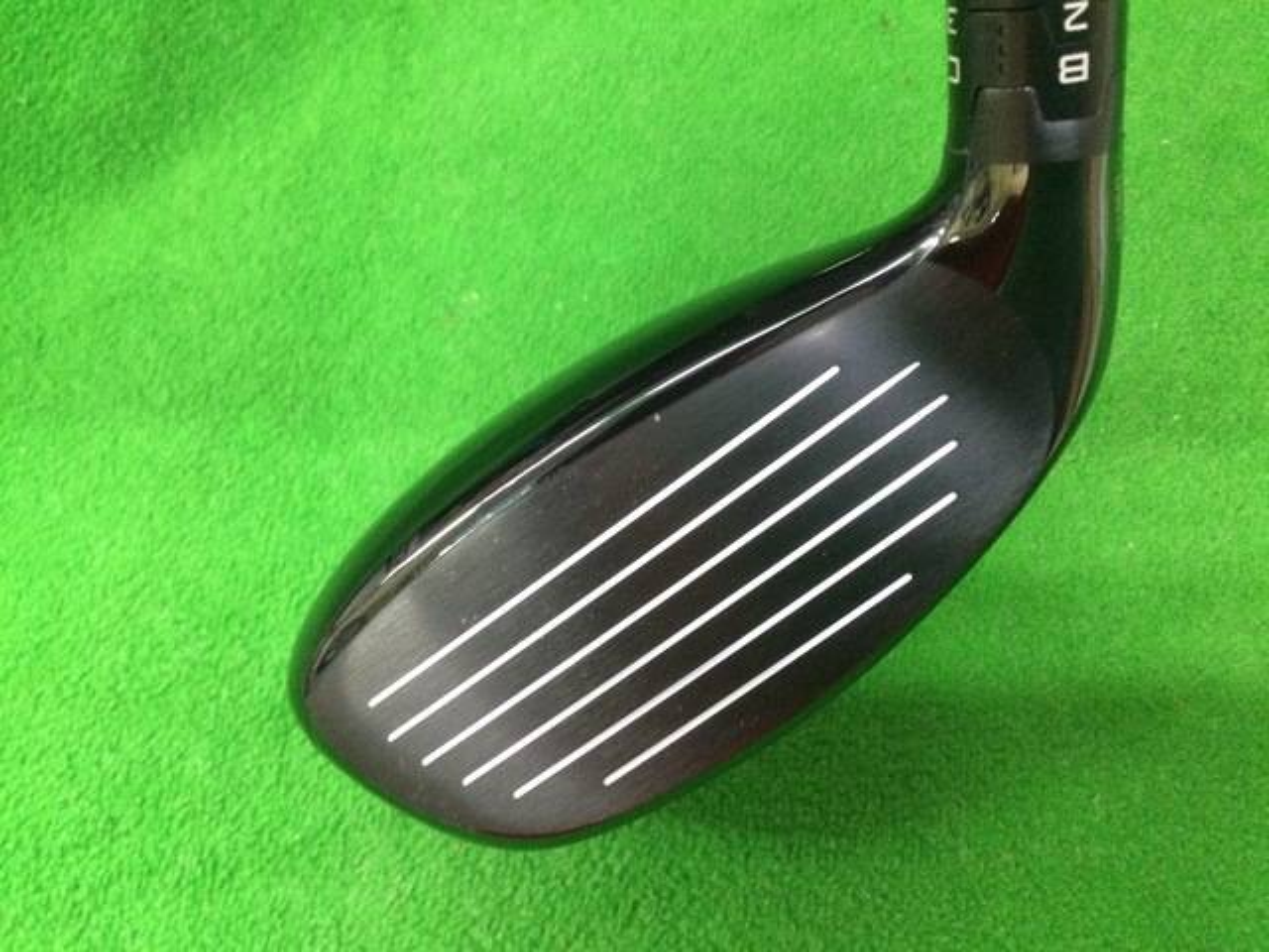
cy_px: 476
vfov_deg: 45.4
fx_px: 1136
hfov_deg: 58.4
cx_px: 634
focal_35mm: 31
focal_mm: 3.3
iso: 200
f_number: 2.4
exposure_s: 1/20
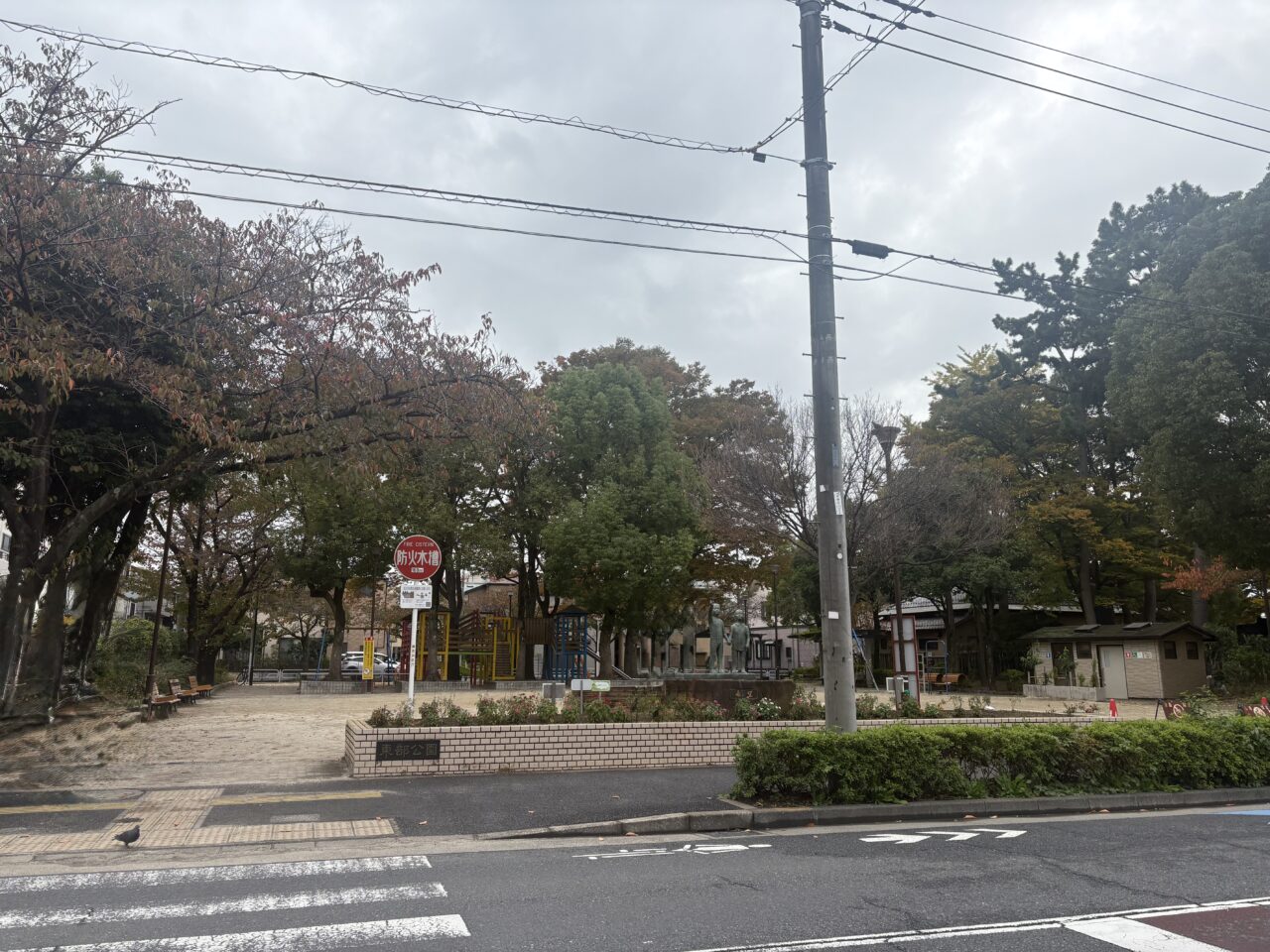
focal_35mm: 26
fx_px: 954
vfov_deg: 53.1
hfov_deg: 67.3
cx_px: 635
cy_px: 476
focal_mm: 5.96
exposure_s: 1/2012
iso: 50
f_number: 1.6
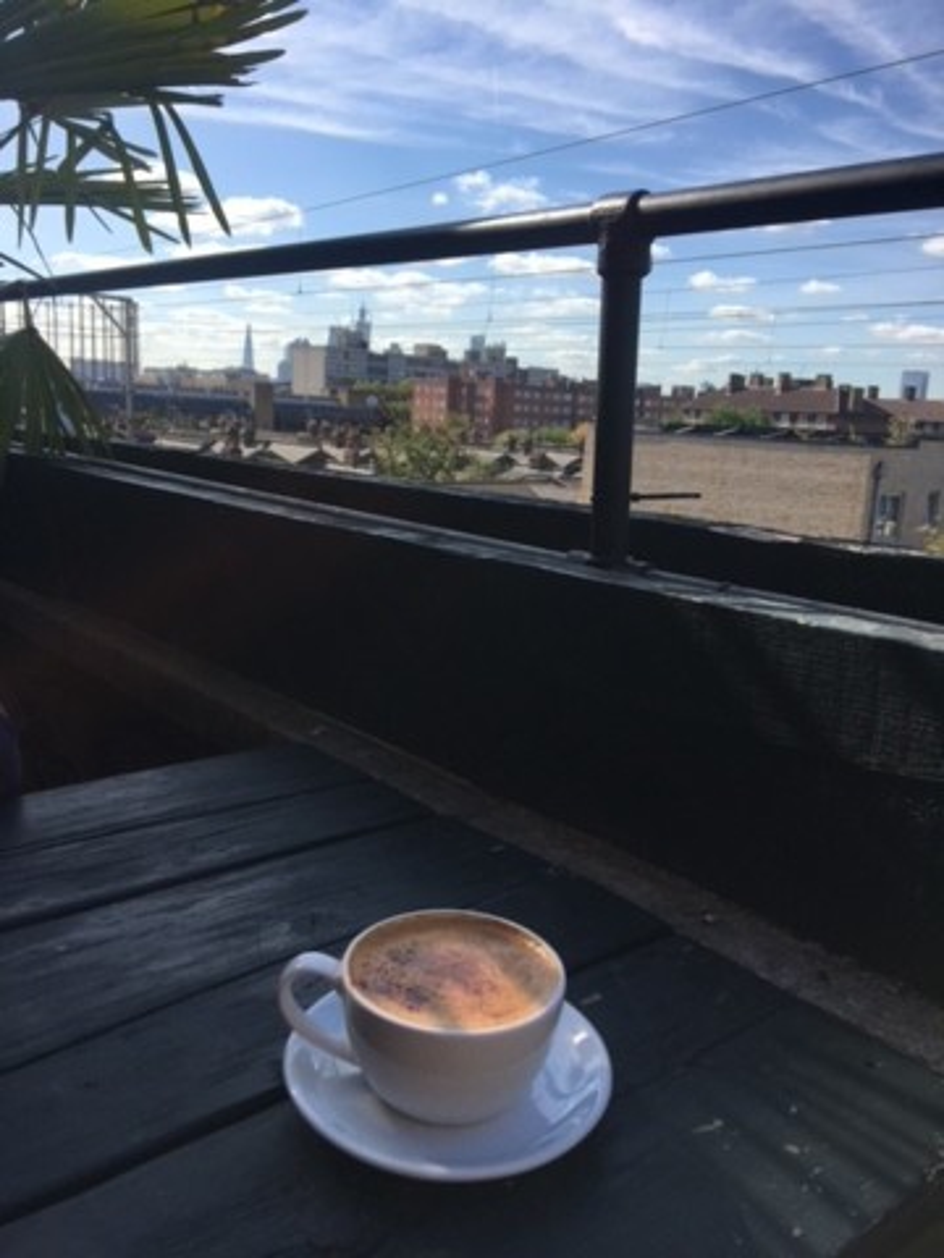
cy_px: 629
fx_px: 1054
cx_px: 472
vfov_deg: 61.7
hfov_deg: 48.2
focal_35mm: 29
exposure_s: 1/1326
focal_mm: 4.15
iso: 25
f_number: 2.2
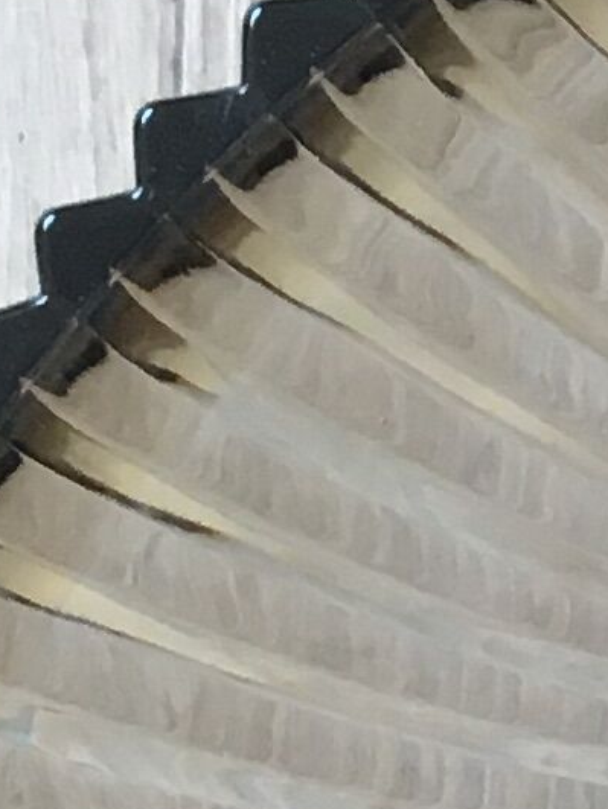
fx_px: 5146
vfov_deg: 8.2
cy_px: 2002
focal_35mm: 220
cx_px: 1602
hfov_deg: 6.4
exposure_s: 1/33
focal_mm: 4.15
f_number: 2.2
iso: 64
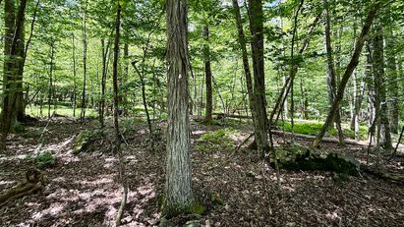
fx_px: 171
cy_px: 81
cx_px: 199
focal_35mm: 16
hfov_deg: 99.4
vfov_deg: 65.7
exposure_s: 1/99
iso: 50
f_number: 2.2
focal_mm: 2.22
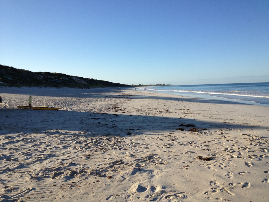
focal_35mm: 35
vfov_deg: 40.7
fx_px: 272
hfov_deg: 52.6
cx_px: 134
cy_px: 101
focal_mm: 4.28
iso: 50
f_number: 2.4
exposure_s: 1/1416
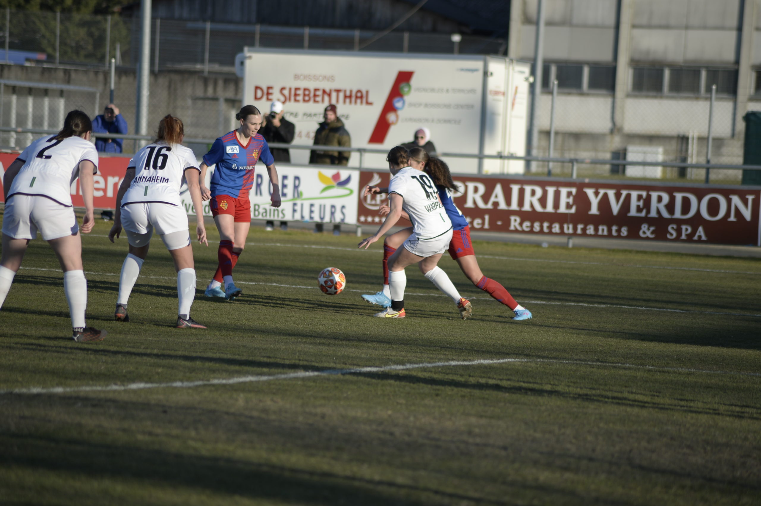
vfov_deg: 5.7
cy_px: 253
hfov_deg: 8.6
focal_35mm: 240
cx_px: 380
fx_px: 5068
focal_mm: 240
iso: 160
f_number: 5
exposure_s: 1/800
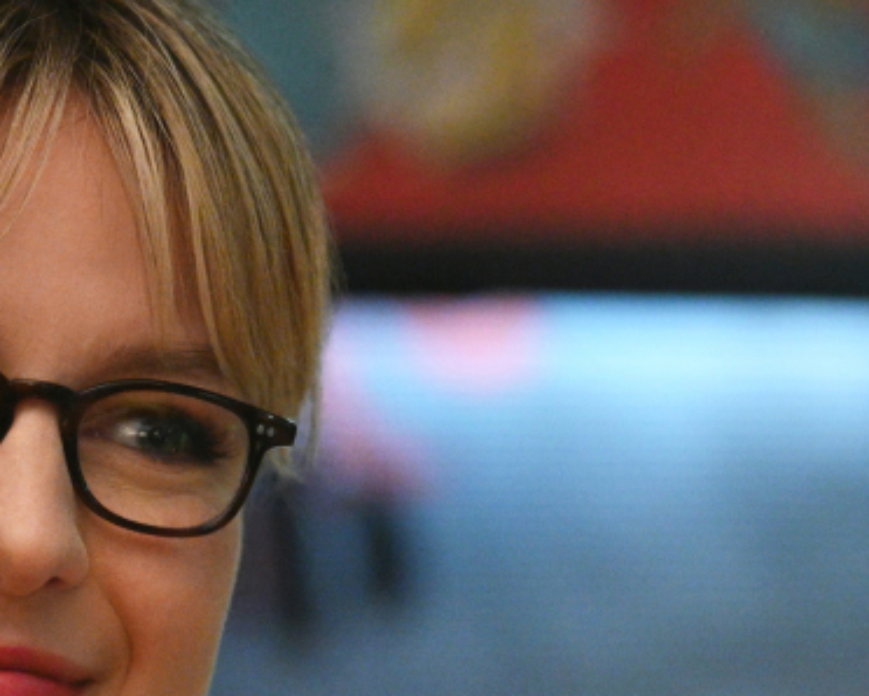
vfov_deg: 4.4
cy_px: 624
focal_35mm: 351
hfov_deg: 5.5
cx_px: -21
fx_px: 9032
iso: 6400
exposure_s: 1/125
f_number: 2.8
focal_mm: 116
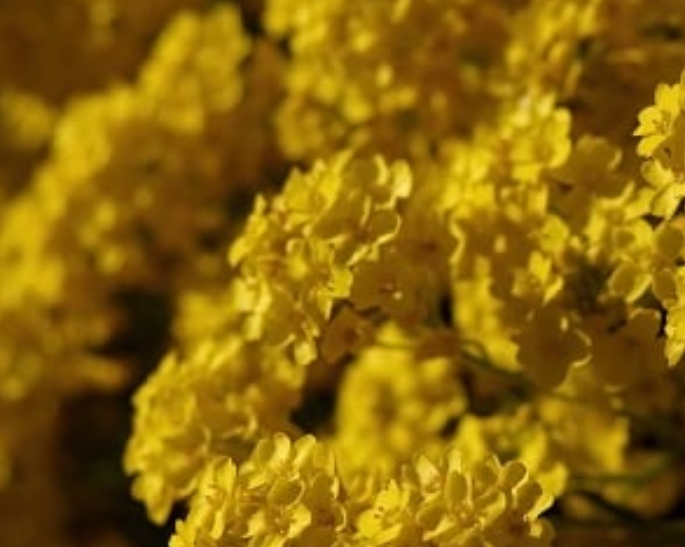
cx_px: 512
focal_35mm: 112
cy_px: 236
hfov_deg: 17.1
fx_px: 2269
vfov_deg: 13.7
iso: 200
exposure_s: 1/5000
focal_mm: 28
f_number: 5.6
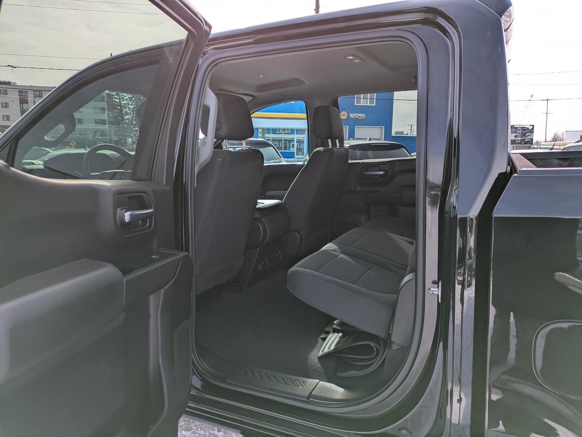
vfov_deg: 54.9
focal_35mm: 25
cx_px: 291
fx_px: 420
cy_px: 218
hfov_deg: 69.4
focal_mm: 5.43
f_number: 1.89
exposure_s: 1/1972
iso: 68
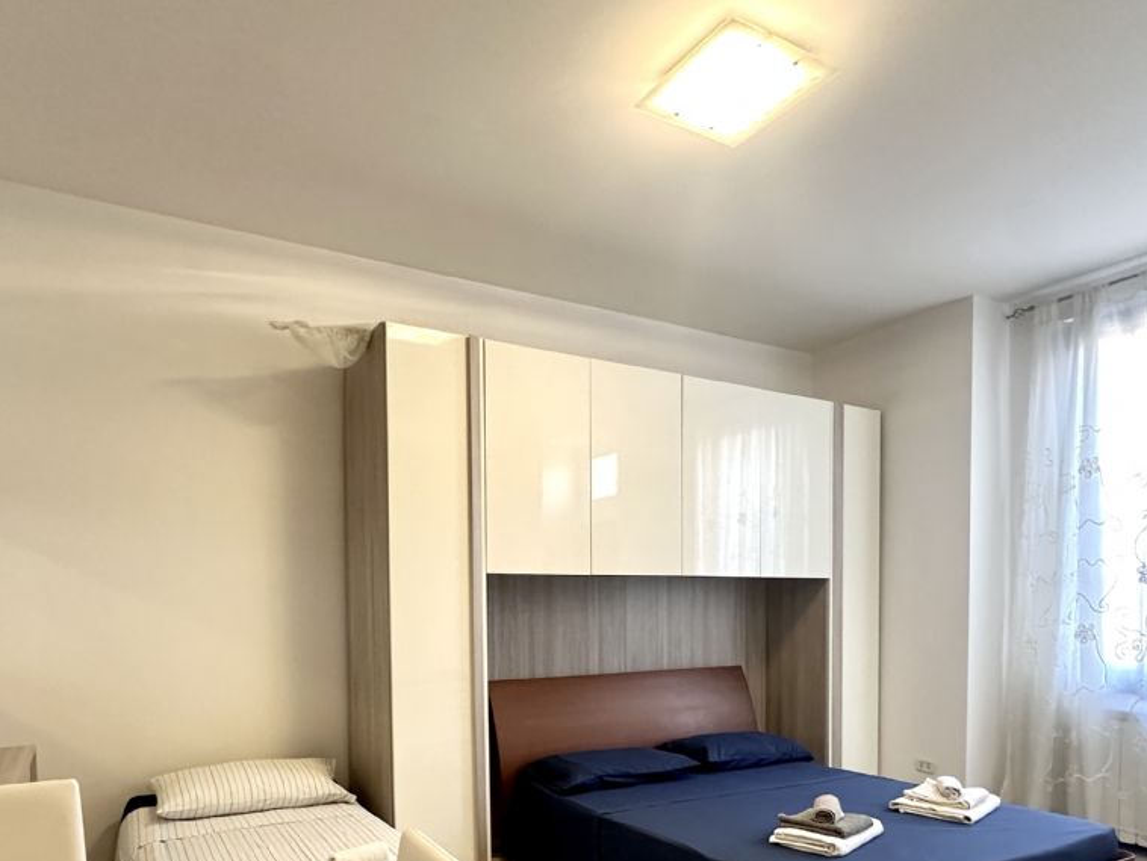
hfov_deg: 71.4
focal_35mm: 24
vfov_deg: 54.3
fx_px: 795
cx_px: 522
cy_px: 641
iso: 250
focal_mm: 2.22
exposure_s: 1/50
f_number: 2.2
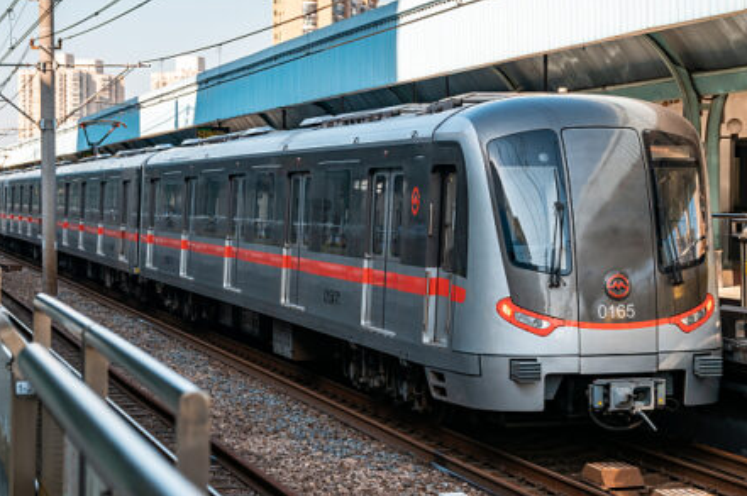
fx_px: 1782
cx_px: 325
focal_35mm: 86
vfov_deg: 15.8
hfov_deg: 23.7
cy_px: 225
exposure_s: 1/400
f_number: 6
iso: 100
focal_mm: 63
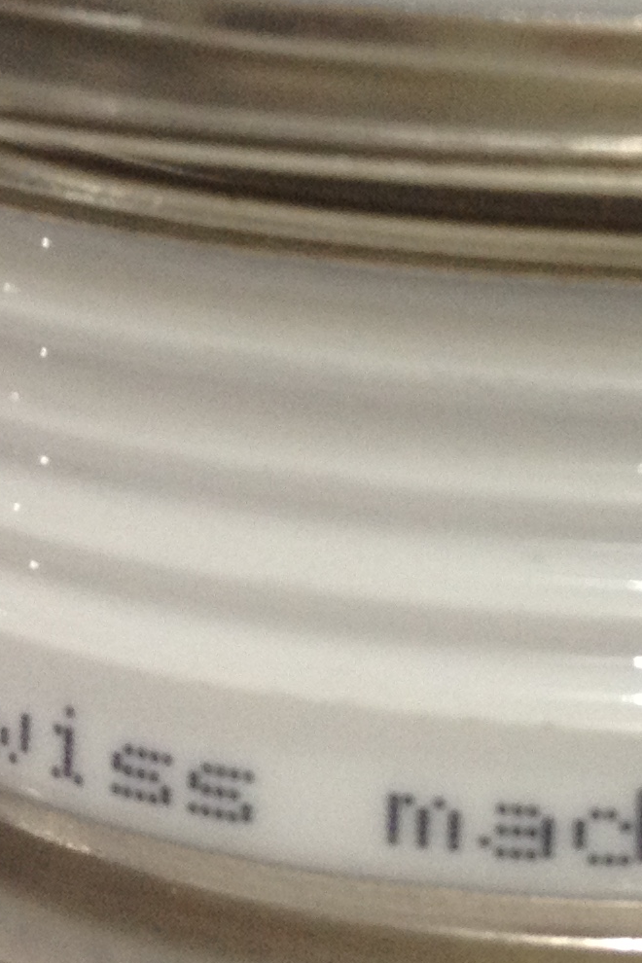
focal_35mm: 120
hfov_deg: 11.3
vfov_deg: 16.9
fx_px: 3210
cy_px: 214
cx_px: 717
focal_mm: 4.28
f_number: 2.4
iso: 80
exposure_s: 1/20
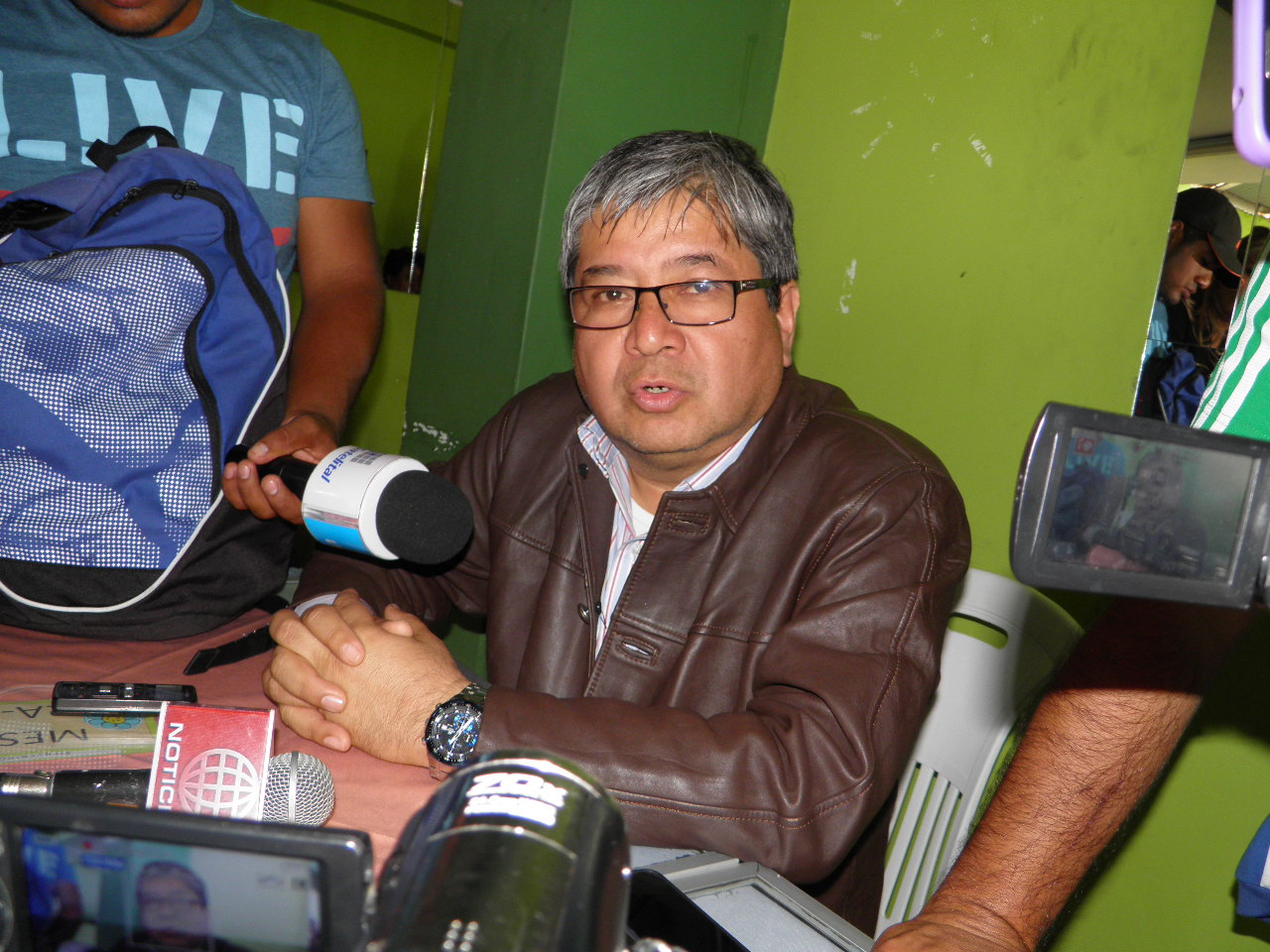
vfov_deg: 46.8
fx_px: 1101
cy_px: 476
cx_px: 635
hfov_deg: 60.0
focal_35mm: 30
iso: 100
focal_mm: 5.5
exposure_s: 1/40
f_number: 3
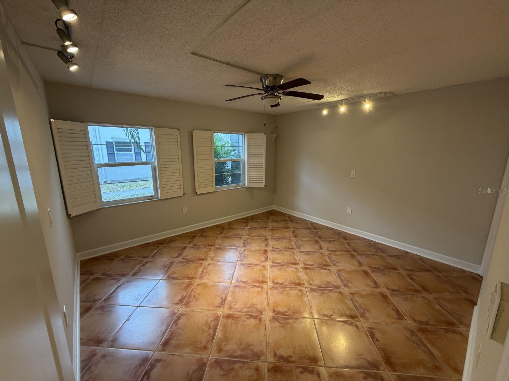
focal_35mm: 14
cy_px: 190
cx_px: 254
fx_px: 206
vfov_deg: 85.7
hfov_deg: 102.1
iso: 200
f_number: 2.2
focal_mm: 2.22
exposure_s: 1/60
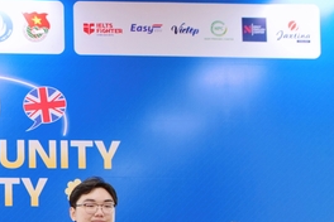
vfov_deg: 13.0
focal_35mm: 103
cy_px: 267
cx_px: -89
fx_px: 956
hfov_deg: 18.6
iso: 3200
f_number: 4
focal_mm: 34
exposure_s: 1/250
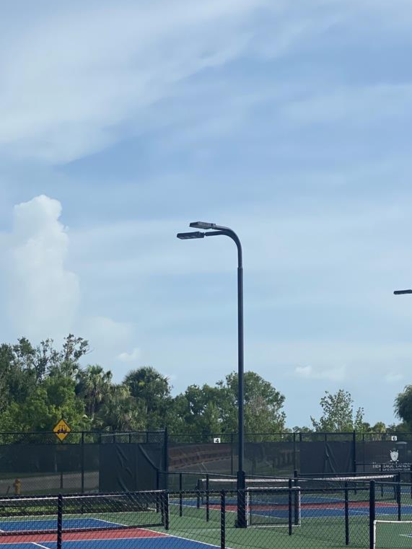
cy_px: 333
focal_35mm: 82
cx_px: 267
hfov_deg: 18.0
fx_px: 1301
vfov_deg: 23.8
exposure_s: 1/2660
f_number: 2
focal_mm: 6
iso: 20
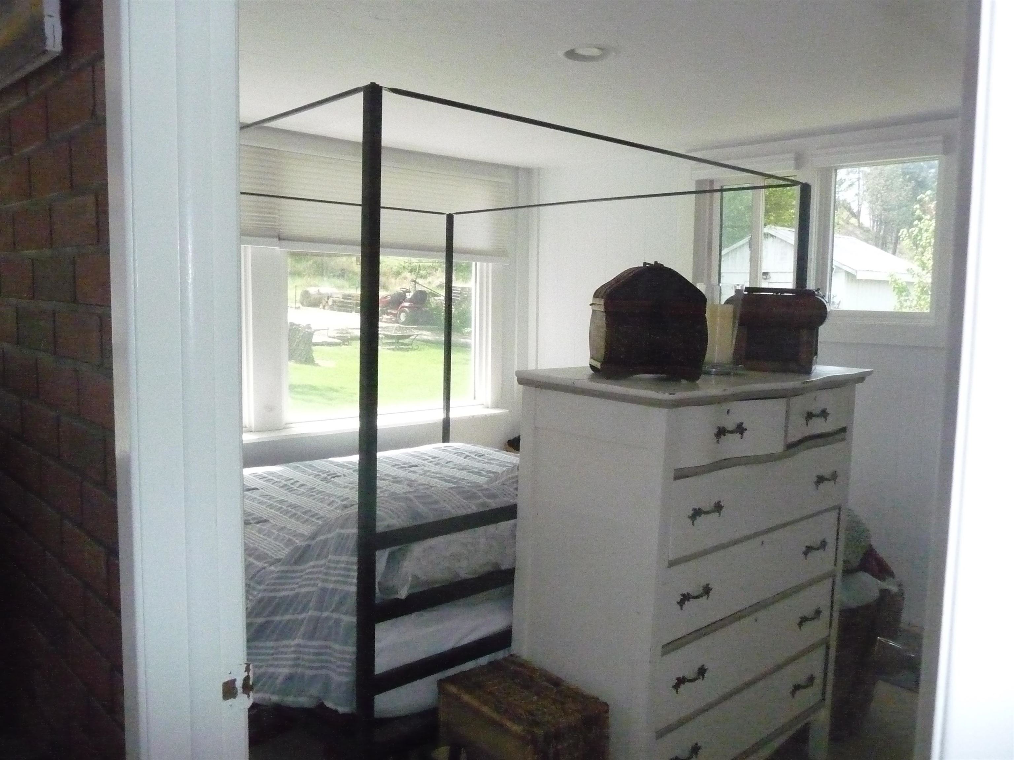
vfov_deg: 49.7
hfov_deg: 63.4
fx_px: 820
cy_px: 380
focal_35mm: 28
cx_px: 507
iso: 1600
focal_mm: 4.7
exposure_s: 1/400
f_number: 8
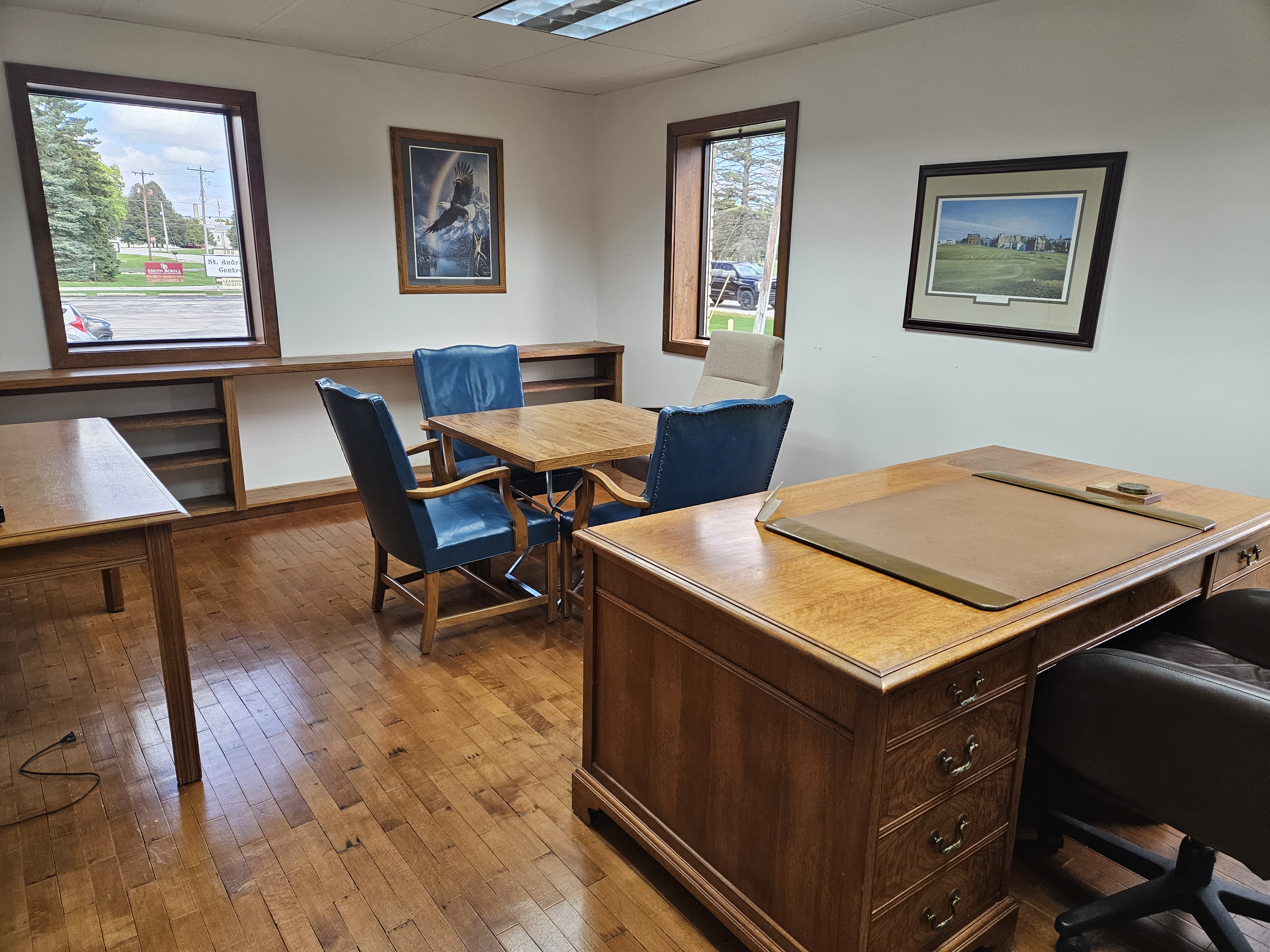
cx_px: 635
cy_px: 476
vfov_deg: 58.9
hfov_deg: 73.9
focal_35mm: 23
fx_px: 844
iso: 160
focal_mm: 5.4
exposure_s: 1/120
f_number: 1.8
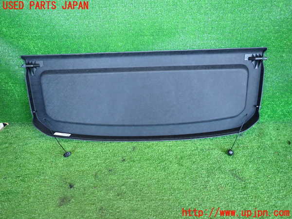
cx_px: 146
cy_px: 110
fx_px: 211
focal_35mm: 25
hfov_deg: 69.4
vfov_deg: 54.9
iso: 320
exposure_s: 1/30
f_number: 2
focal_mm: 4.5
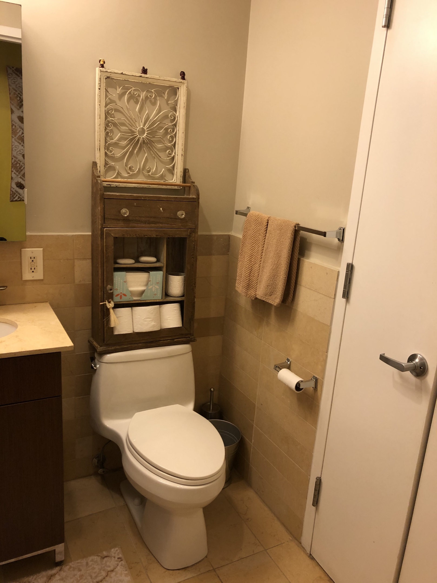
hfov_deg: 49.7
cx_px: 218
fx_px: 471
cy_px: 292
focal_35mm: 28
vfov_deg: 63.4
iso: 50
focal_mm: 3.99
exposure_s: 1/15
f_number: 1.8
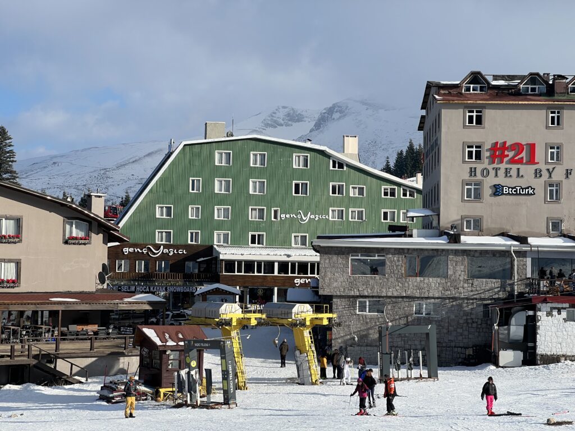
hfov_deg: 25.3
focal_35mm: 77
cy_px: 216
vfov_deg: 19.1
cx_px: 288
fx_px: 1279
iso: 32
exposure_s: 1/874
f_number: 2.8
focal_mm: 9
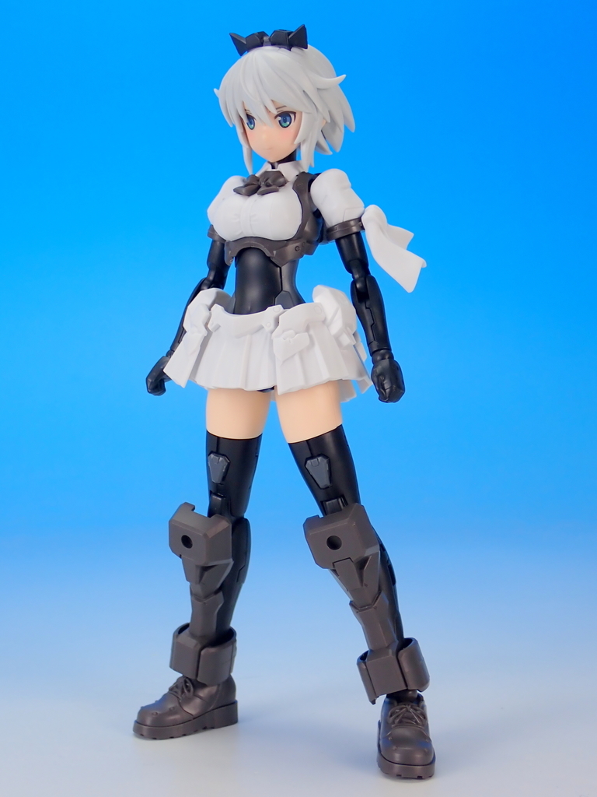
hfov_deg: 21.9
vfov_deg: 29.0
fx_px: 1541
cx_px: 298
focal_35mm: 67
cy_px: 398
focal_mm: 11.88
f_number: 14
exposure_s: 1/1.3
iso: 100
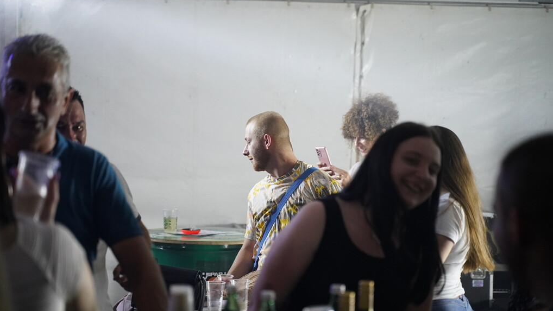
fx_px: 1159
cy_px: 179
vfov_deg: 15.3
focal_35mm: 79
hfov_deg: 26.8
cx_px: 275
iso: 5000
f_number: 2.8
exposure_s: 1/200
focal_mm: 75
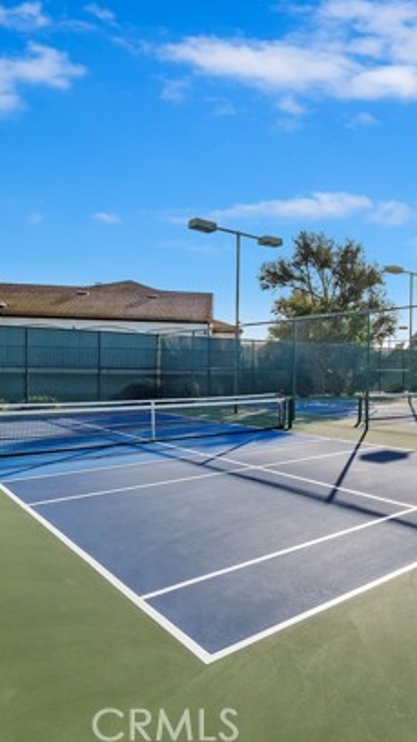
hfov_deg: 46.4
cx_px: 342
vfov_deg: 78.7
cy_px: 364
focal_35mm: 23
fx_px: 453
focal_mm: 14
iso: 800
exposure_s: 1/800
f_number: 20
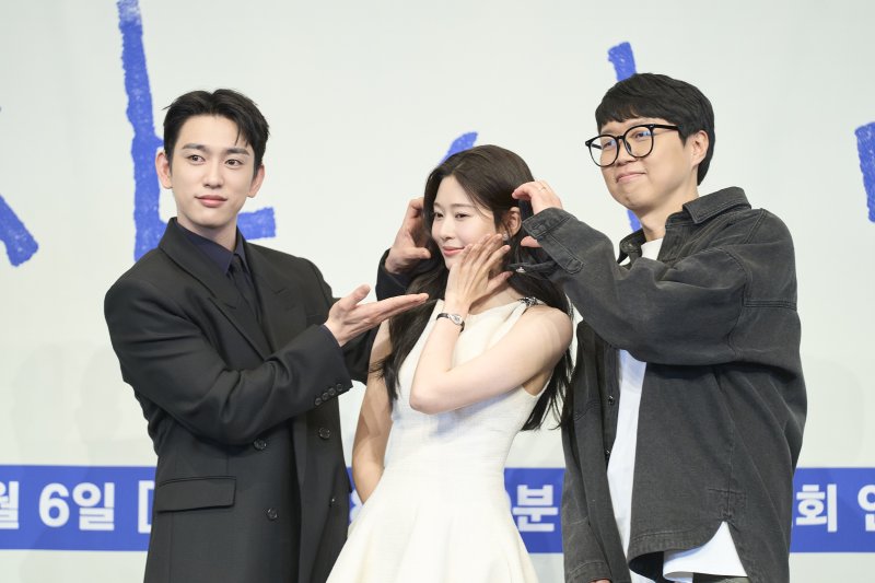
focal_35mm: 176
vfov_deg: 7.8
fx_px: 4277
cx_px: 438
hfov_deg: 11.7
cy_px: 292
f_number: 2.8
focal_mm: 176
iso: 800
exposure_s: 1/250
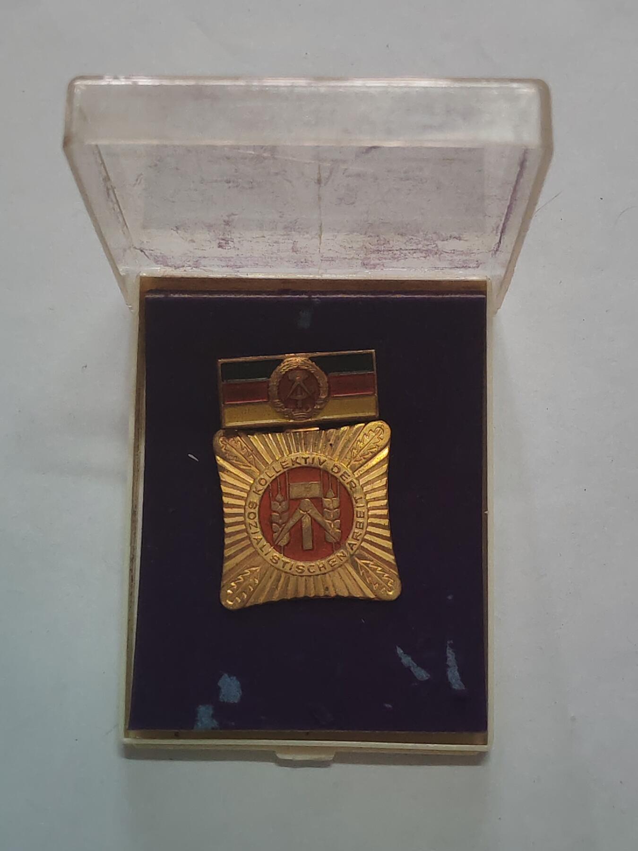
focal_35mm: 68
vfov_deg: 28.6
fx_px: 1671
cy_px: 426
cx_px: 319
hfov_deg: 21.6
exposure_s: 1/50
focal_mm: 5.52
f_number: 1.95
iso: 400
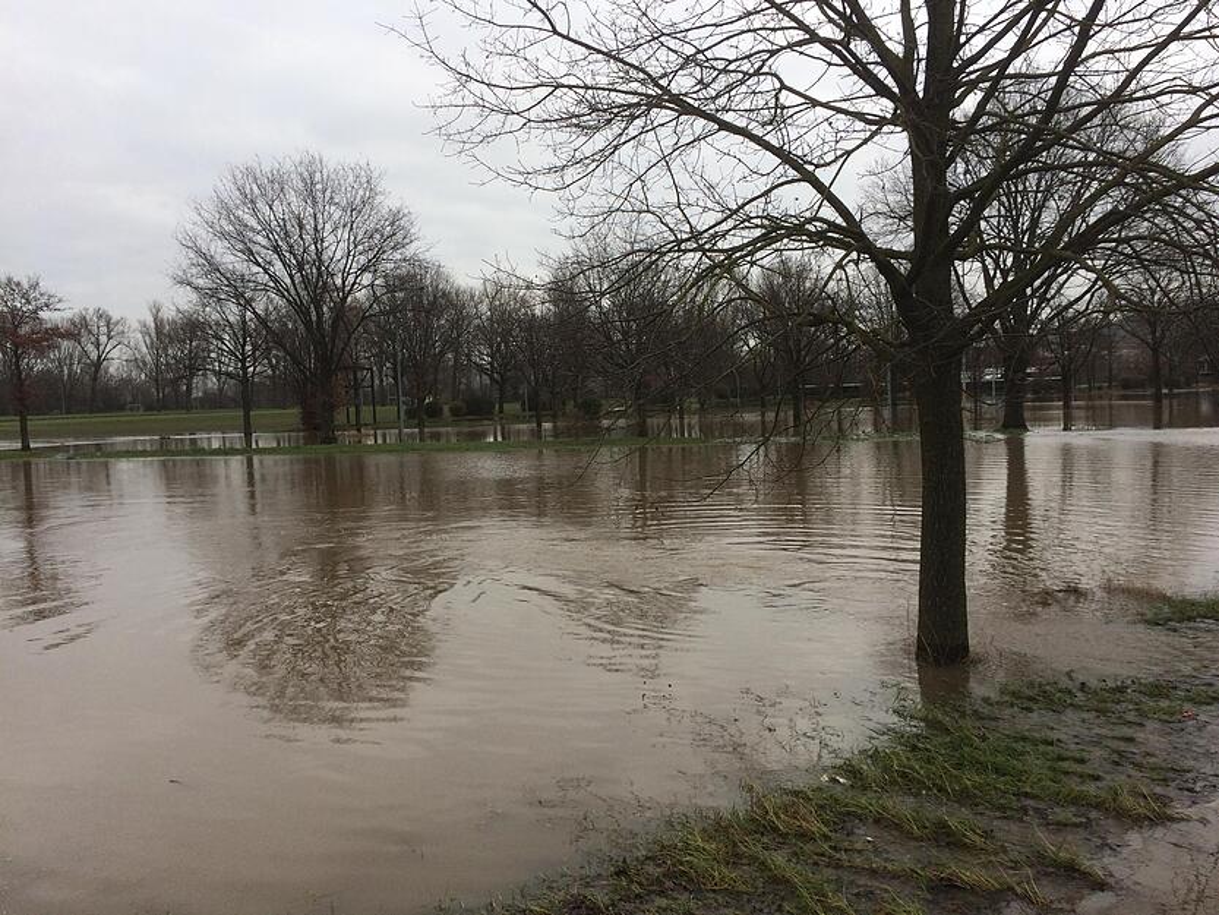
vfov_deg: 48.2
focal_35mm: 29
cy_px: 458
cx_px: 610
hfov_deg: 61.7
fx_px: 1021
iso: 32
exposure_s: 1/707
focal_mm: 4.15
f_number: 2.2
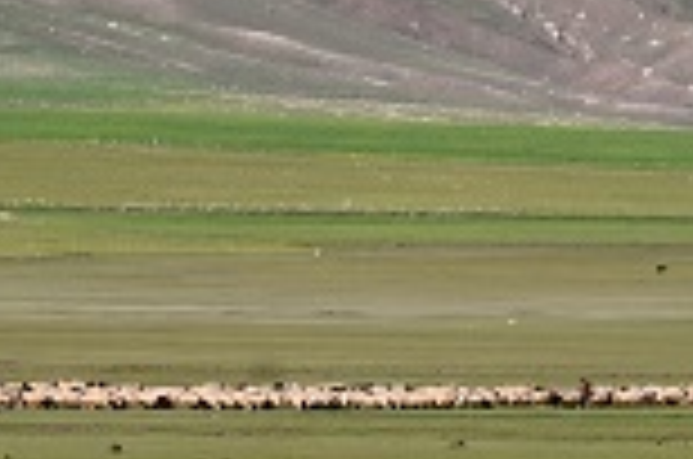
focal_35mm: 976
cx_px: 580
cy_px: 108
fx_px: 18749
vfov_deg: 1.4
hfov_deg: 2.1
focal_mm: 250
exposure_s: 1/800
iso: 100
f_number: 5.6
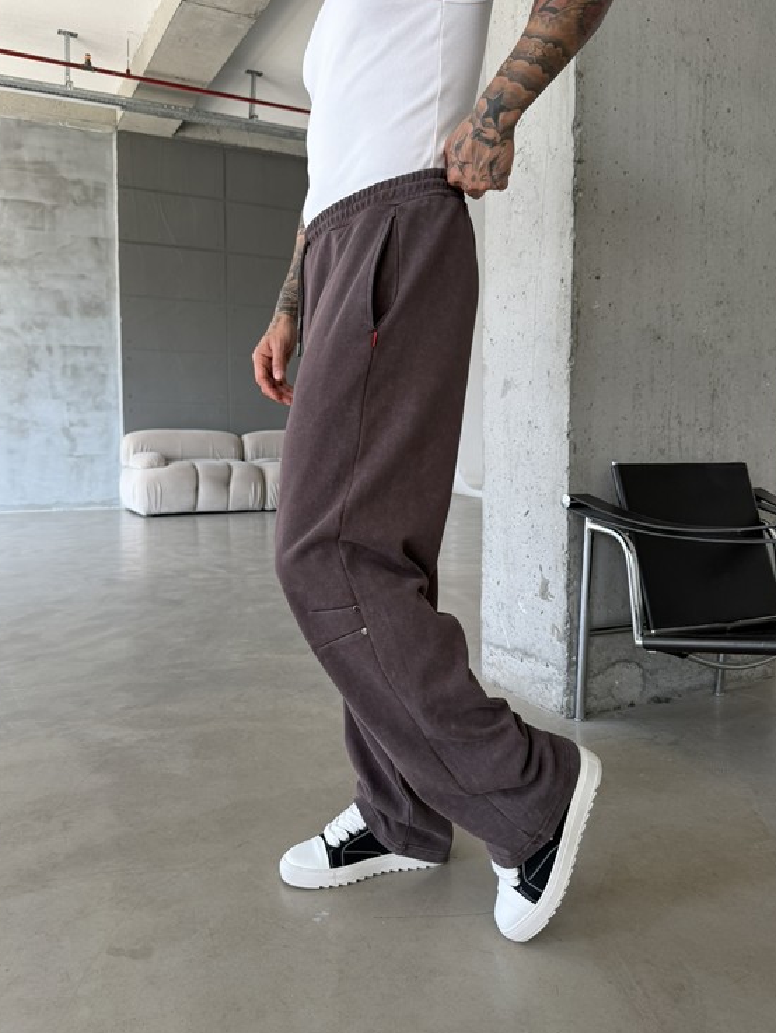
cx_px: 377
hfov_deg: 53.1
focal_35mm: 26
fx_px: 777
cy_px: 482
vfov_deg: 67.2
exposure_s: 1/140
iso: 100
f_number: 1.78
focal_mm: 6.76
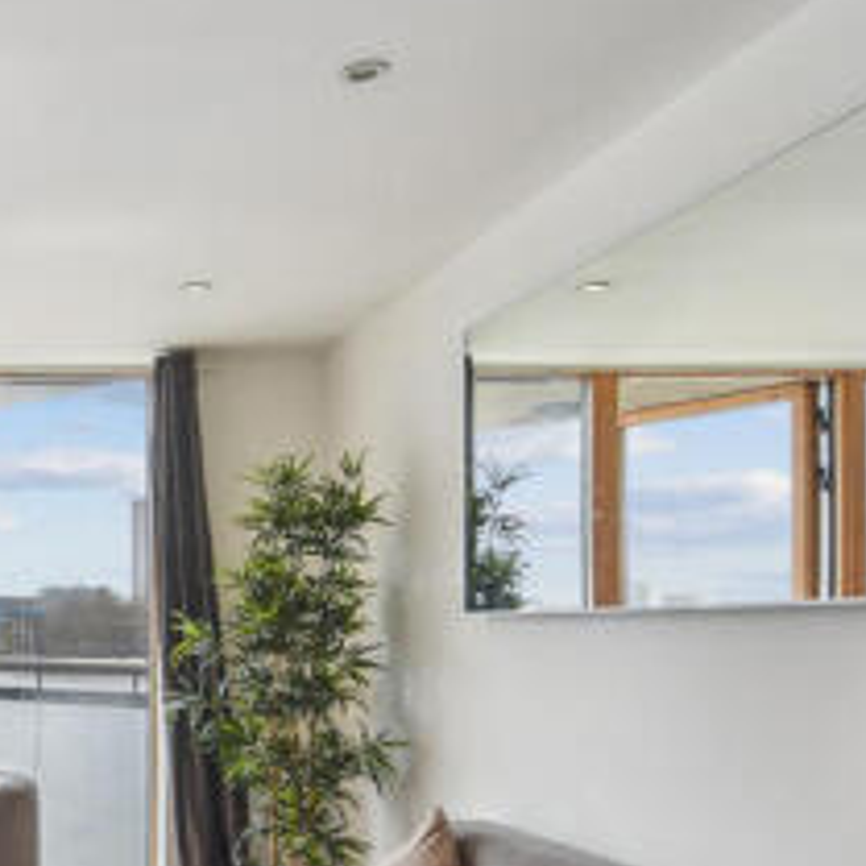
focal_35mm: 40
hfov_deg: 35.0
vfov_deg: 41.3
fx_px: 1132
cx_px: -122
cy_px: 578
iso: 160
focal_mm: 10
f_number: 5.6
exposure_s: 1/50
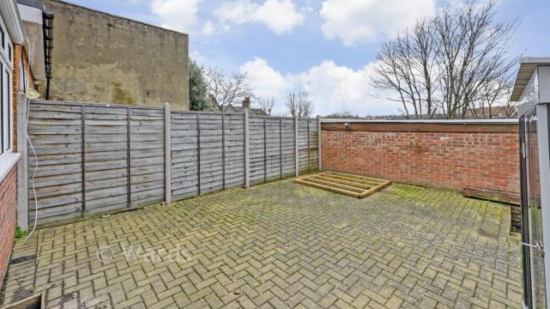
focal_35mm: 15
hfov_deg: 103.0
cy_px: 125
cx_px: 278
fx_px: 219
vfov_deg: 69.8
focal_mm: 14
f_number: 8
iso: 400
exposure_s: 1/250
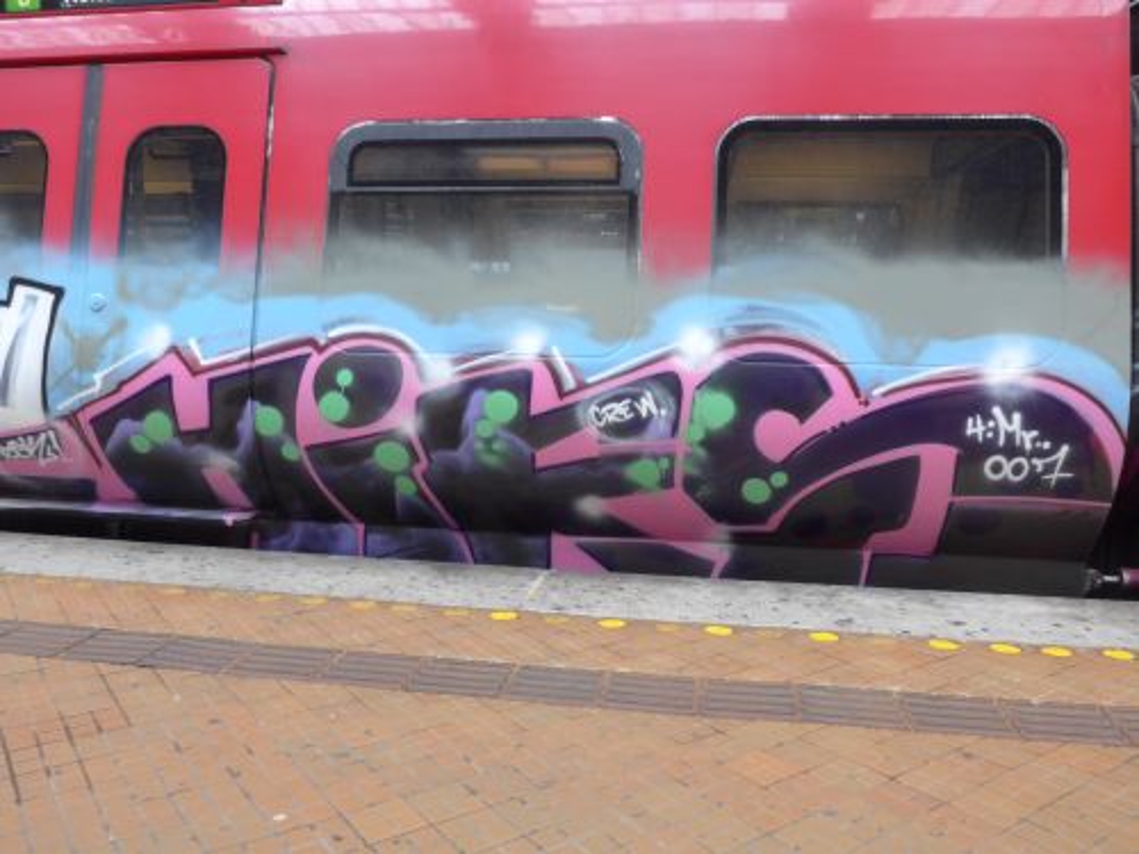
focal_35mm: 28
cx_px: 570
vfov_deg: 49.7
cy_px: 427
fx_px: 921
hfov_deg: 63.4
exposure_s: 1/20
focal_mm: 6
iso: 400
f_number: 6.3
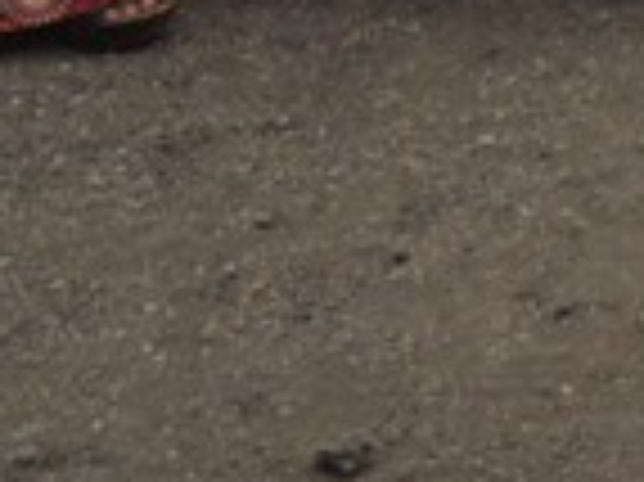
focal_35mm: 222
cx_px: 2000
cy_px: -1180
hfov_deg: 7.7
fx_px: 4127
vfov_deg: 6.0
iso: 100
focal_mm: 5.5
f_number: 3
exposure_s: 1/800
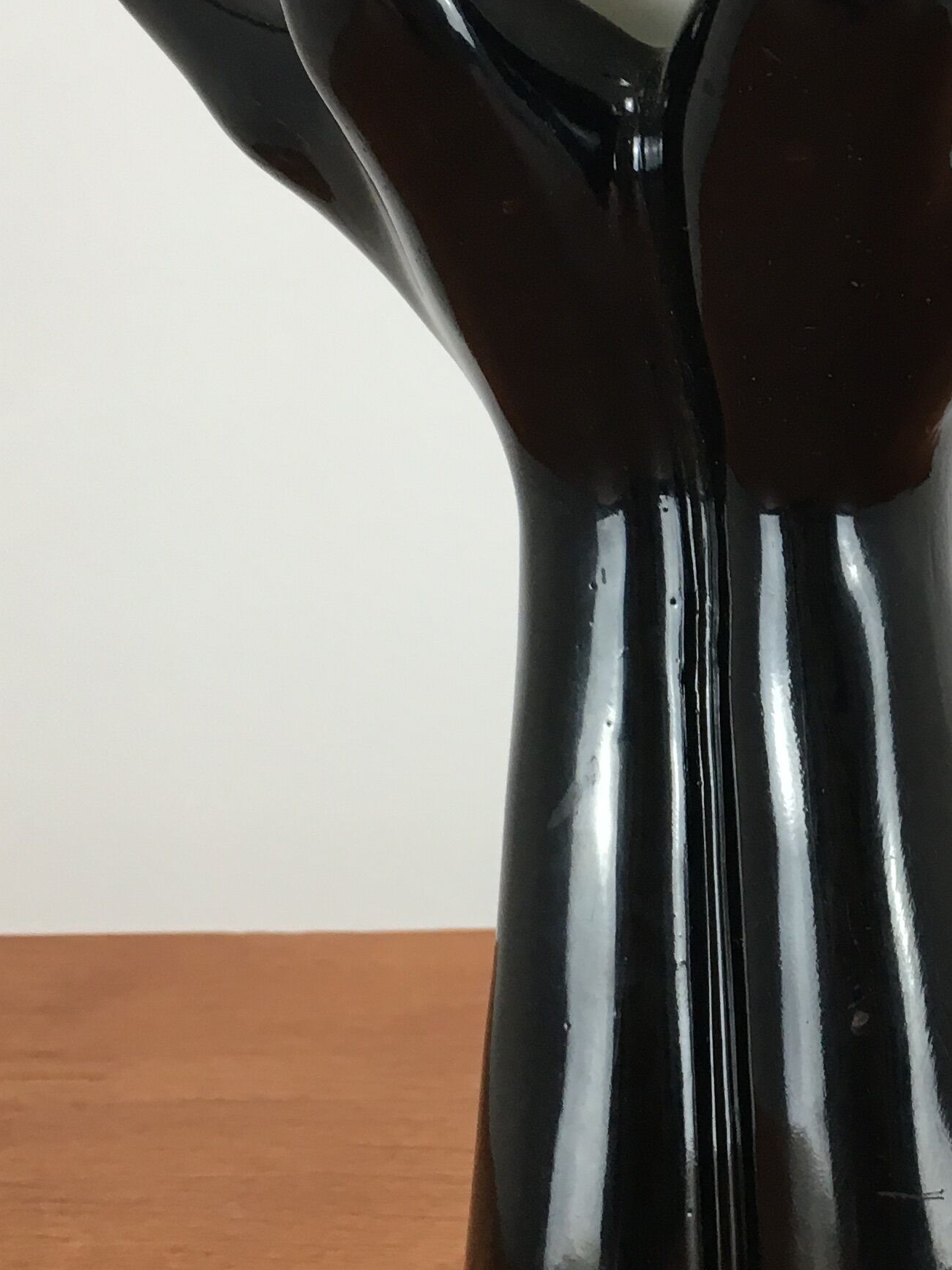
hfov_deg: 21.4
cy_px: 464
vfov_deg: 28.8
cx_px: 881
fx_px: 2457
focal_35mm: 67
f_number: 2.2
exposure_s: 1/33
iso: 32
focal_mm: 4.15
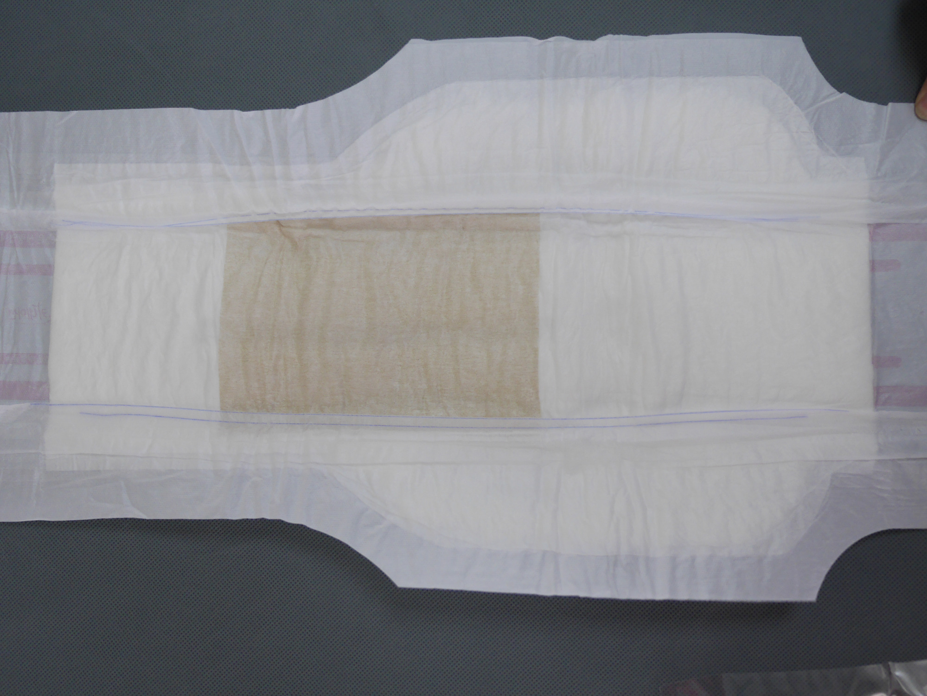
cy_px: 348
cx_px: 464
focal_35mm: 32
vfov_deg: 44.2
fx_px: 857
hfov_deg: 56.8
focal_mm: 16
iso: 640
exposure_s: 1/60
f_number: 2.8
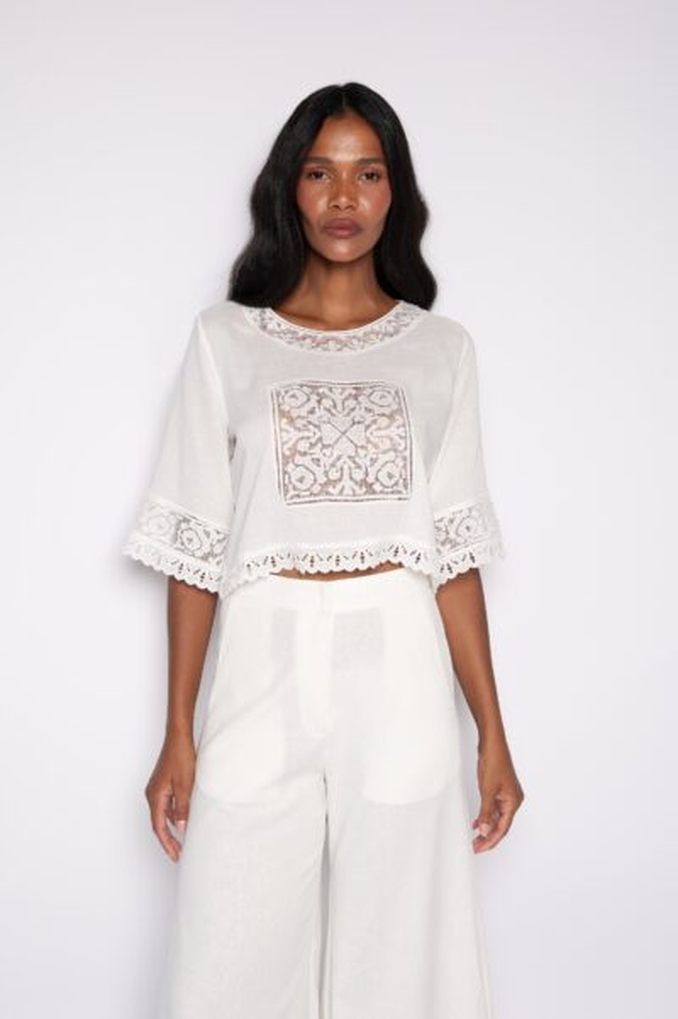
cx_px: 339
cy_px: 510
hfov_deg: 30.5
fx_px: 1244
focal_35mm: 44
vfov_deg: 44.5
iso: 200
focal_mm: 44
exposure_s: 1/160
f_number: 7.1
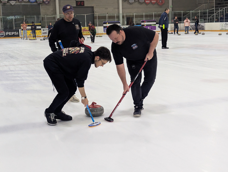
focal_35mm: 56
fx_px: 369
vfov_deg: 26.2
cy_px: 87
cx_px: 107
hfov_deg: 34.3
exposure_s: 1/247
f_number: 1.85
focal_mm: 6.81
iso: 429
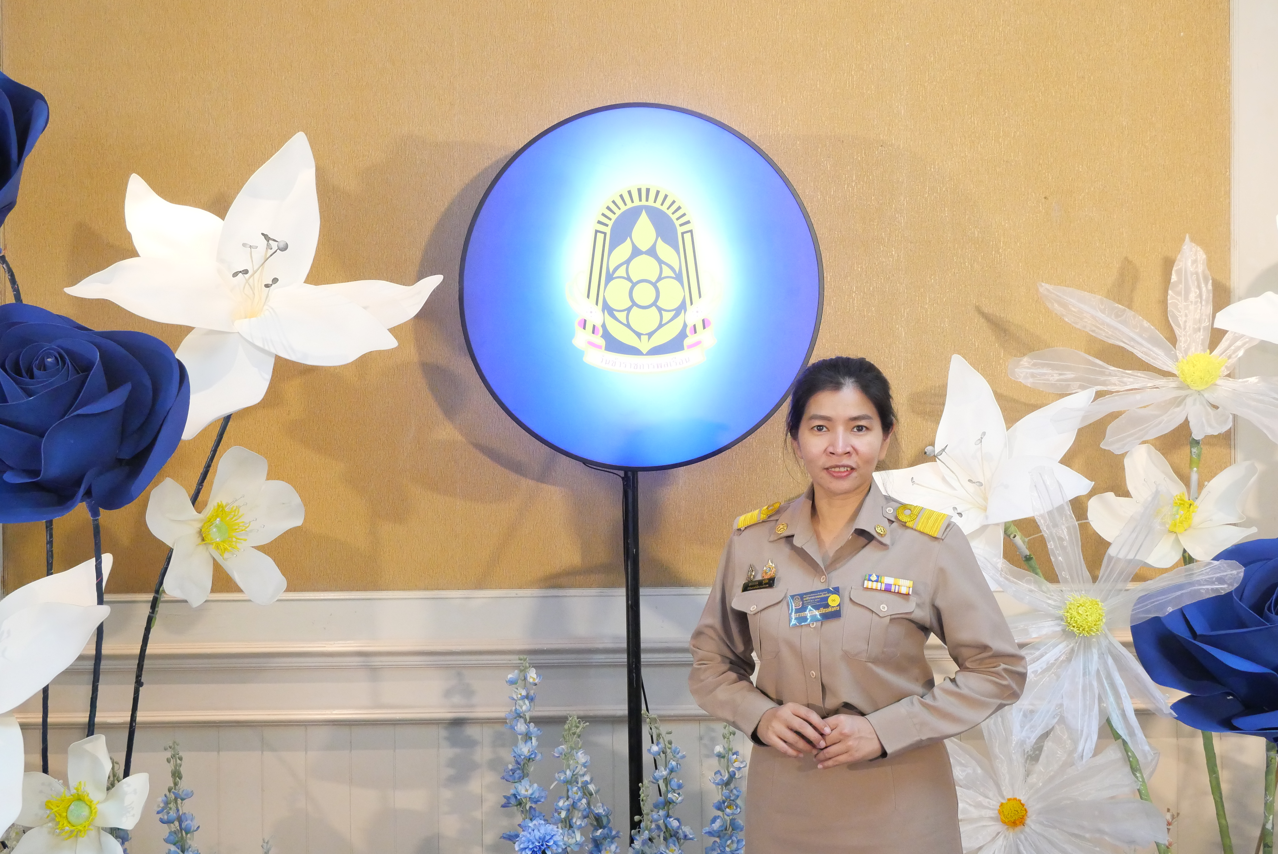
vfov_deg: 28.7
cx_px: 639
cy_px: 427
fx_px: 1669
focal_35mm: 47
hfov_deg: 41.9
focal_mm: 23
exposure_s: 1/60
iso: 3200
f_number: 7.1
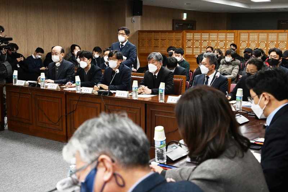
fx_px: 376
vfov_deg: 28.6
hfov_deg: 41.9
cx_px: 144
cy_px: 96
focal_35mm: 47
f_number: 5.6
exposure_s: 1/200
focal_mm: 47
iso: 2000
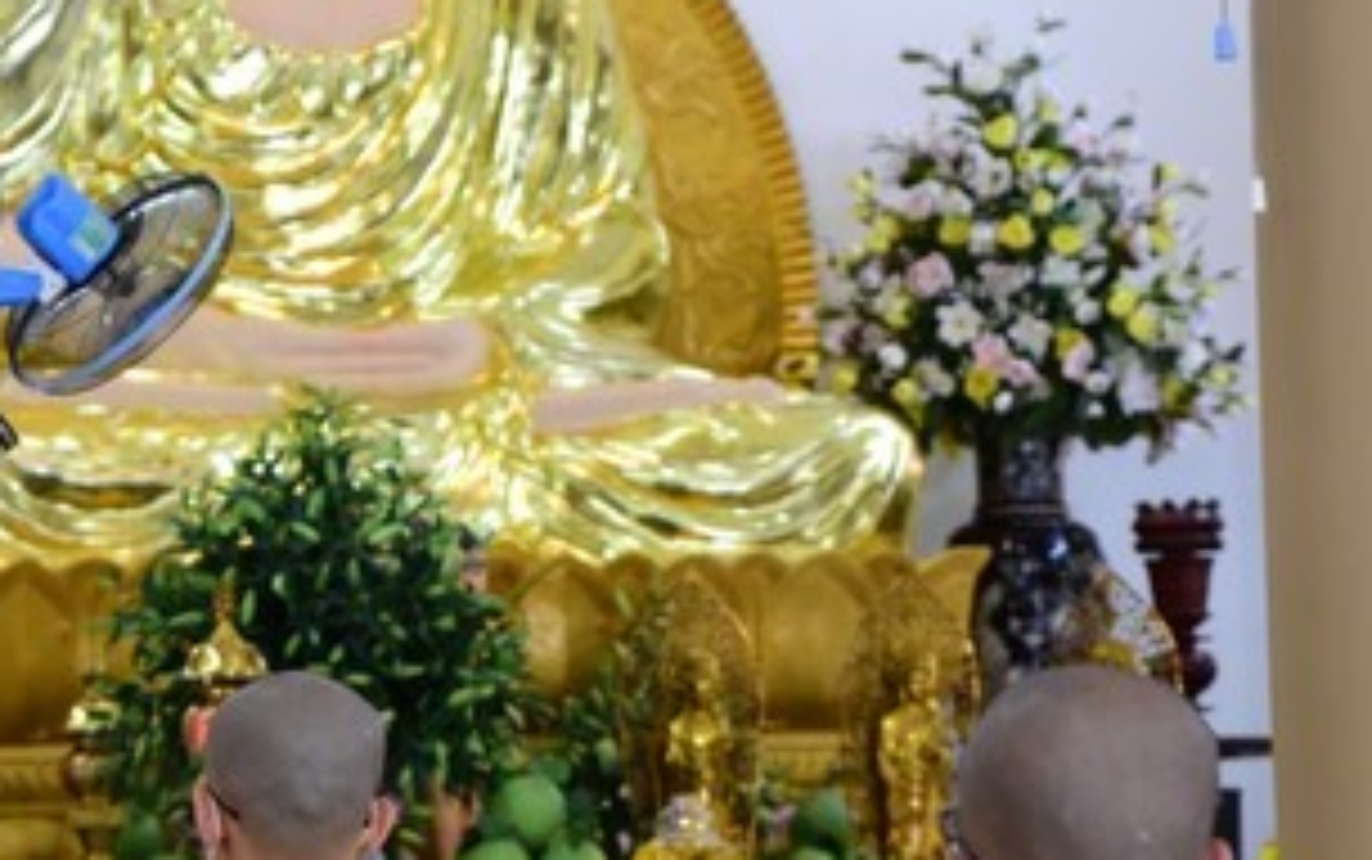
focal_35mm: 187
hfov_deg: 11.2
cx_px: 427
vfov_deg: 7.0
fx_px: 6996
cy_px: 644
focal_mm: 86
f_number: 5.6
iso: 4000
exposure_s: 1/125
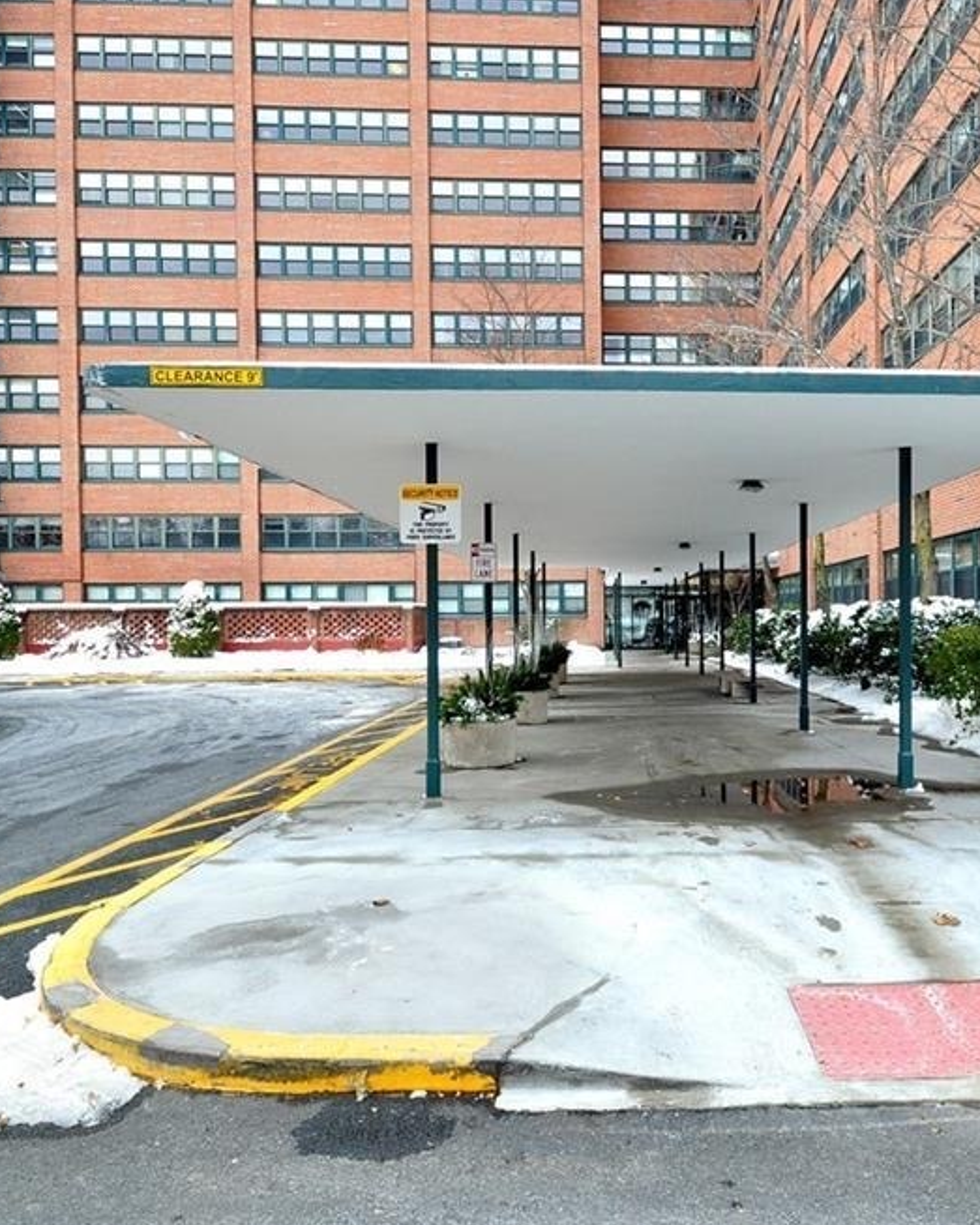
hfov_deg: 61.9
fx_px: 798
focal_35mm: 22
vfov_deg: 75.0
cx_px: 637
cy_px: 602
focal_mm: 10
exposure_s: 1/160
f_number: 8
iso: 400
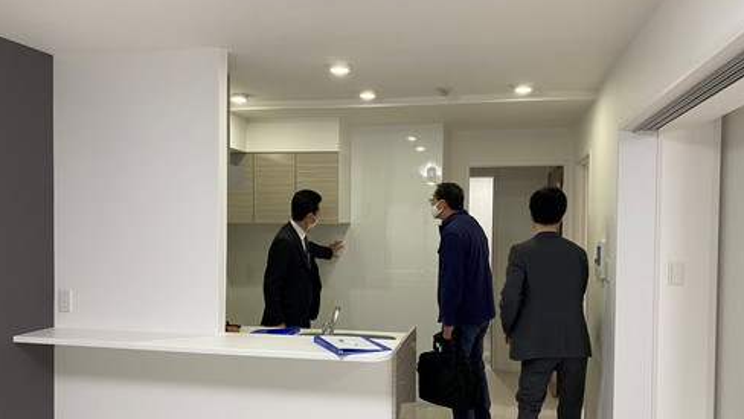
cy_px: 245
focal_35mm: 29
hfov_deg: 66.0
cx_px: 375
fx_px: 572
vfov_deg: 40.1
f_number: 1.8
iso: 80
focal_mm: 4.25
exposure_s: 1/50
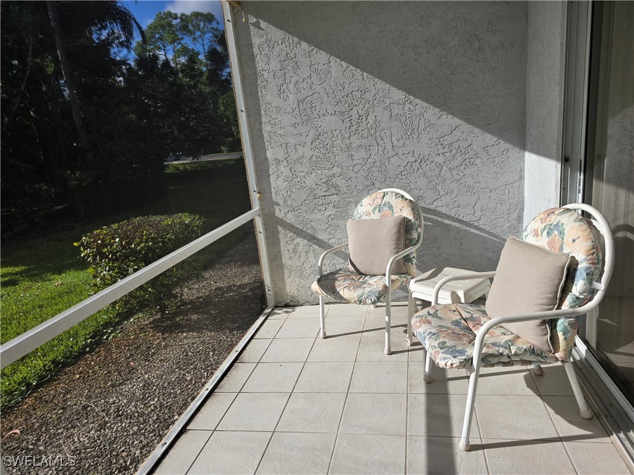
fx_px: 421
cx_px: 317
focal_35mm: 23
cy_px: 238
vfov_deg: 58.9
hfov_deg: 73.9
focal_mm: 6.3
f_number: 1.7
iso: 12
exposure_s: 1/650
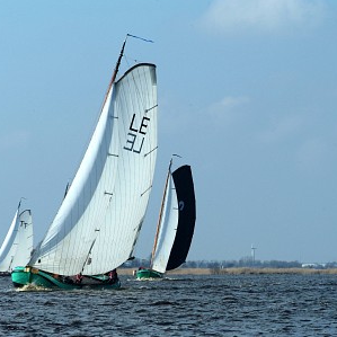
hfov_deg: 6.7
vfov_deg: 6.7
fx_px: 2864
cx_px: 135
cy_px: 168
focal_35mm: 260
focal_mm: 135
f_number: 9.5
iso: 400
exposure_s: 1/1500
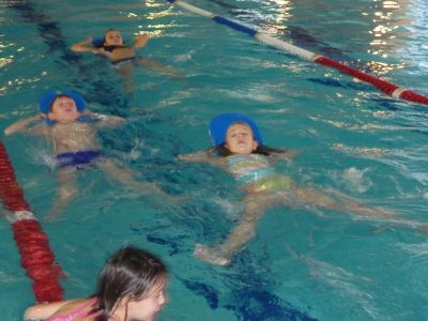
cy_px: 160
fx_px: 828
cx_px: 214
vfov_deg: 21.9
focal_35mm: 67
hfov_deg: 29.0
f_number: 4.5
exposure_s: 1/30
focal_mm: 11.3
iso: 800
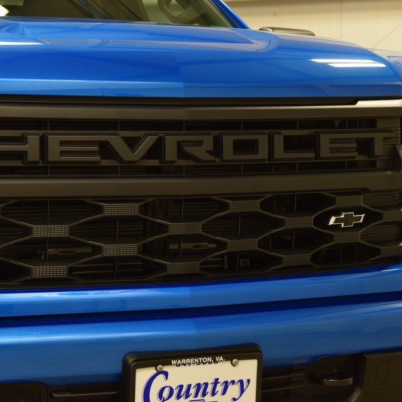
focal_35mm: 93
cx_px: 198
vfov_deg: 18.7
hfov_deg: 18.7
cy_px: 200
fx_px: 1222
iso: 500
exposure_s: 1/15
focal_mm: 48
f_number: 6.3
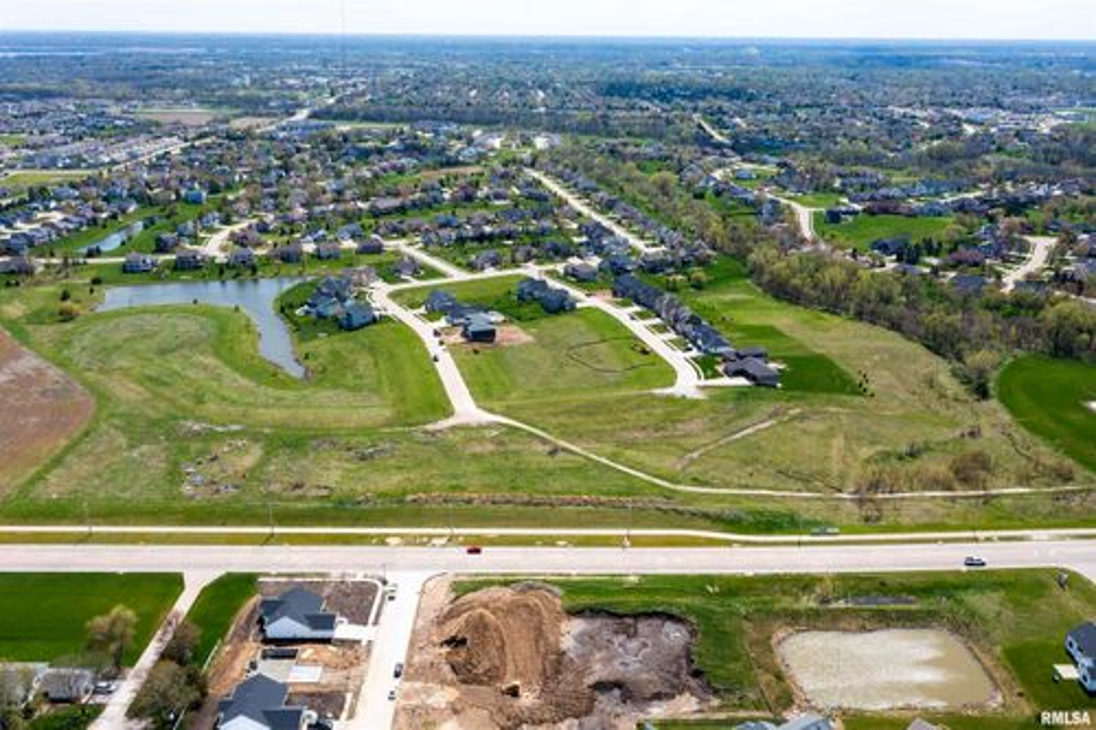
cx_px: 548
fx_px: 852
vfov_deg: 46.4
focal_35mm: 28
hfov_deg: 65.5
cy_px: 365
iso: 100
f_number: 5.6
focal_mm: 10.26
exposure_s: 1/400
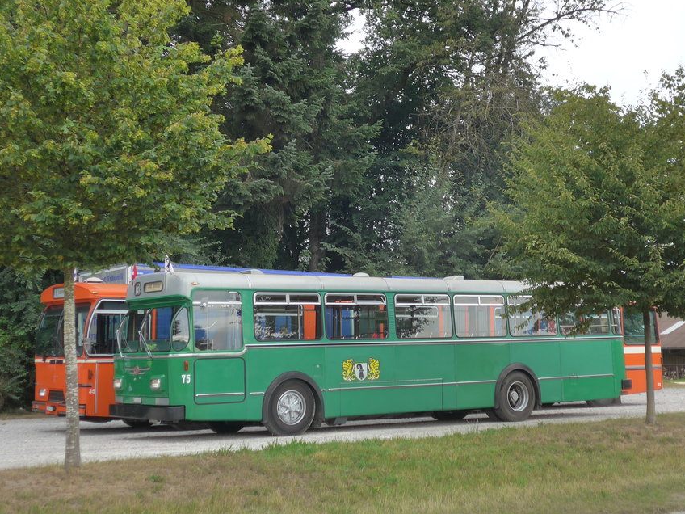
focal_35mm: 58
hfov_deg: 33.2
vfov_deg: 25.1
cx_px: 380
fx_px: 1148
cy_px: 180
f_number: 2.8
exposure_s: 1/250
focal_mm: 8.4
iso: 125
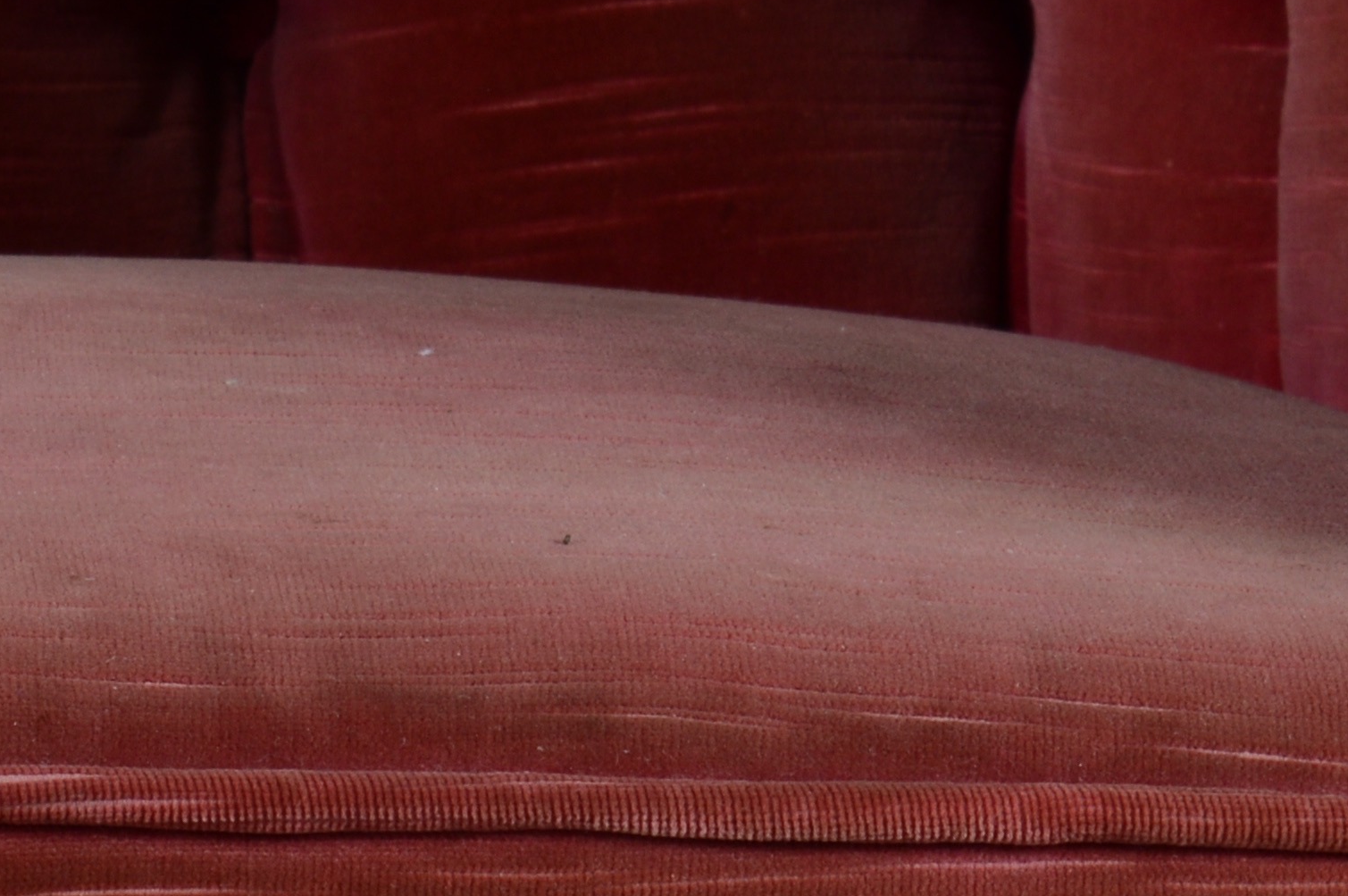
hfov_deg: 6.8
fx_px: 11185
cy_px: 1782
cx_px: -506
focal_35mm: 299
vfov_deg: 4.5
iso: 100
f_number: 14
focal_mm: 50
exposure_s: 1/125
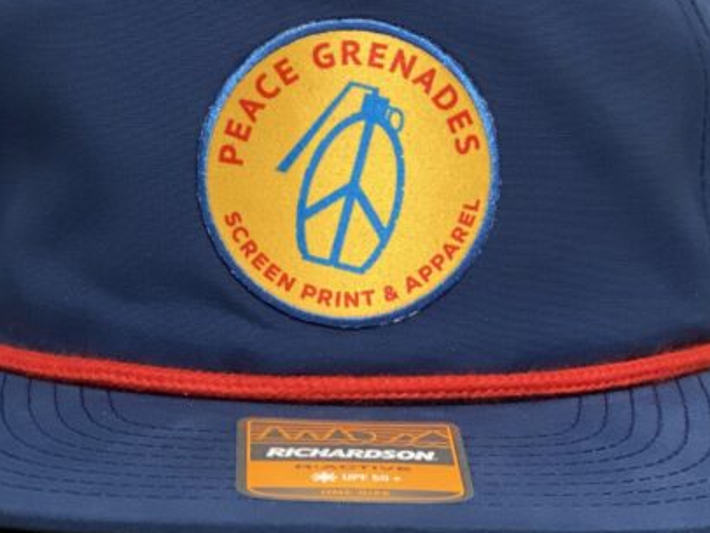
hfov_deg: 15.0
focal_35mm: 131
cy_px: 183
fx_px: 2688
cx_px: 278
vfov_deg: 11.3
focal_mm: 6
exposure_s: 1/120
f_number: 2
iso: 200
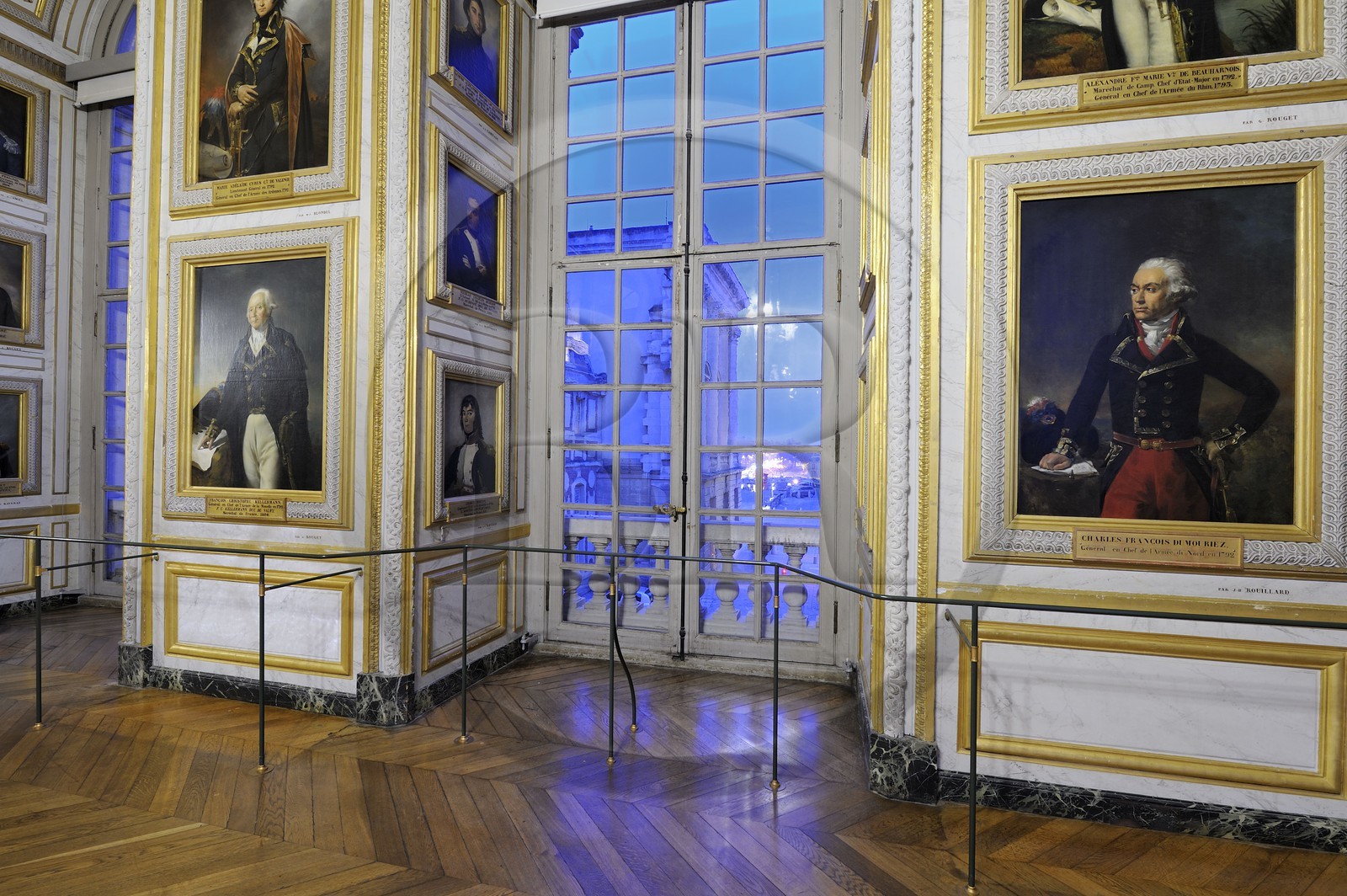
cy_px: 448
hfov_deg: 93.3
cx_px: 674
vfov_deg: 70.3
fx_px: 636
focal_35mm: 17
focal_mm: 17
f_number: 10
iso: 200
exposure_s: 25
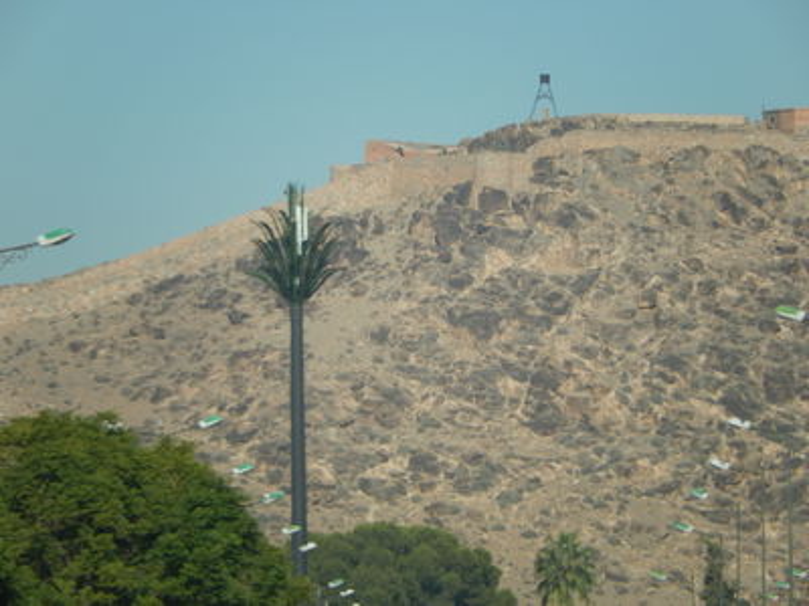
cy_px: 303
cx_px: 404
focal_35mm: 550
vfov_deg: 2.7
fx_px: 12854
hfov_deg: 3.6
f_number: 6.3
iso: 125
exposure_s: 1/500
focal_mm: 99
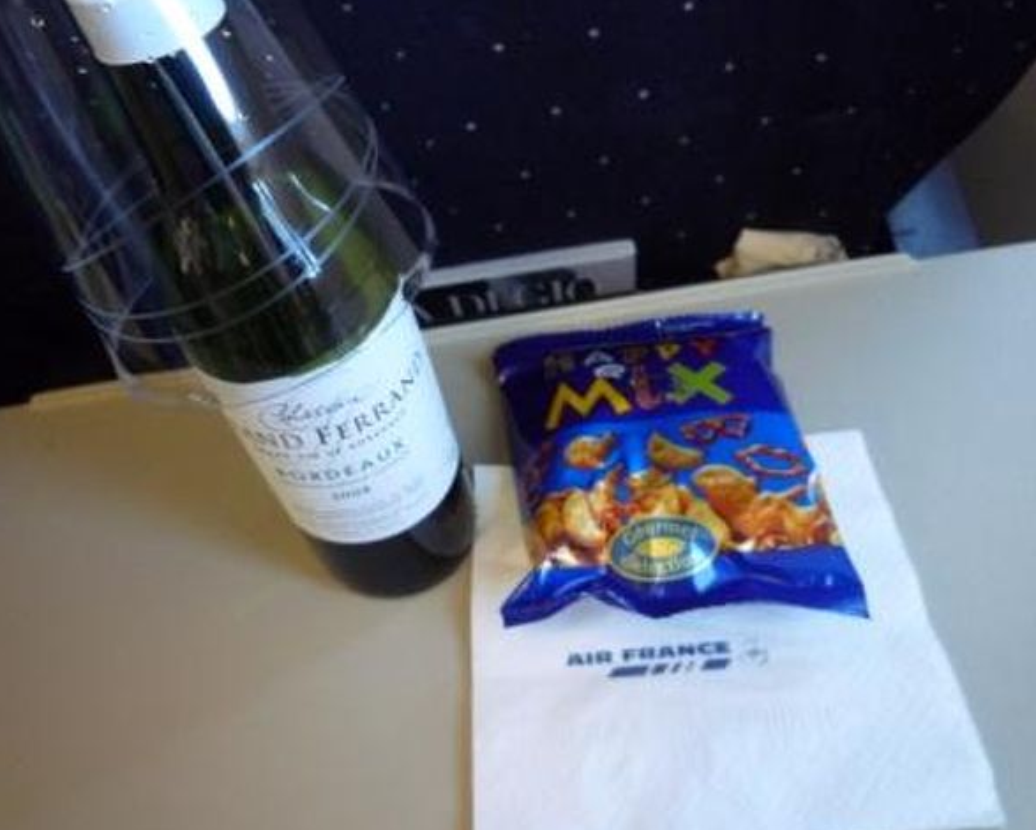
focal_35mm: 27
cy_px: 421
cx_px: 480
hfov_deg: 64.0
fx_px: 828
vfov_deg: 53.2
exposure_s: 1/30
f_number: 2.8
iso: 400
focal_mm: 4.4
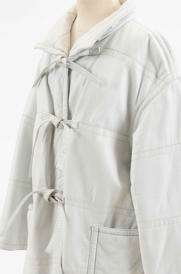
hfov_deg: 10.0
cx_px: 101
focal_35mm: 136
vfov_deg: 15.1
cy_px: 156
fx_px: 1030
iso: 160
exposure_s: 1/80
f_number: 8
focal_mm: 58
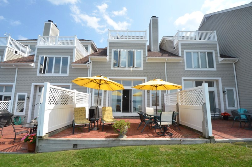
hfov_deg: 100.5
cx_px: 126
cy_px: 84
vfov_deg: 77.1
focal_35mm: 15
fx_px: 105
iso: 1600
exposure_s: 1/800
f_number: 14
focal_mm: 10
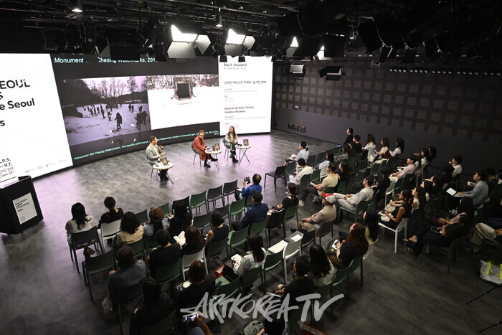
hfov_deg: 82.6
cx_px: 251
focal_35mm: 20
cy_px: 168
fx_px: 286
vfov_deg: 60.7
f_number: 6.7
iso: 1250
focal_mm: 20.5
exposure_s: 1/60
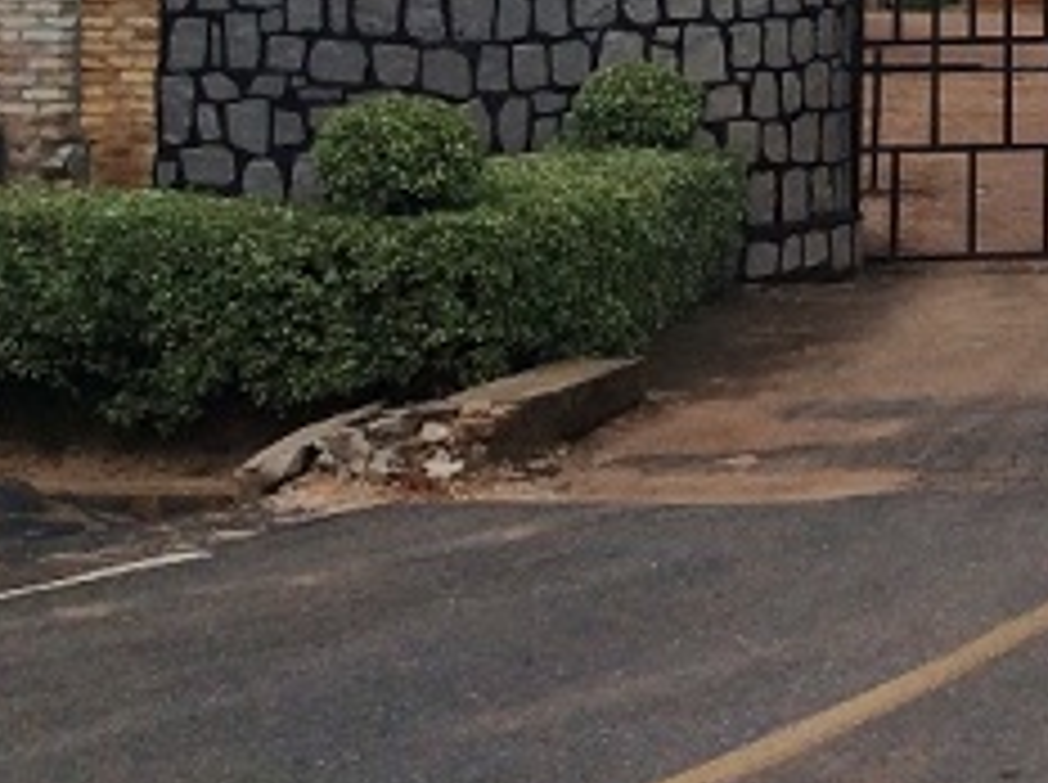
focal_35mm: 96
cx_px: 1367
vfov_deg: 14.8
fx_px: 2902
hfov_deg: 18.9
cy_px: -202
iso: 32
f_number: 2.4
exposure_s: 1/1634
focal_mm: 3.3
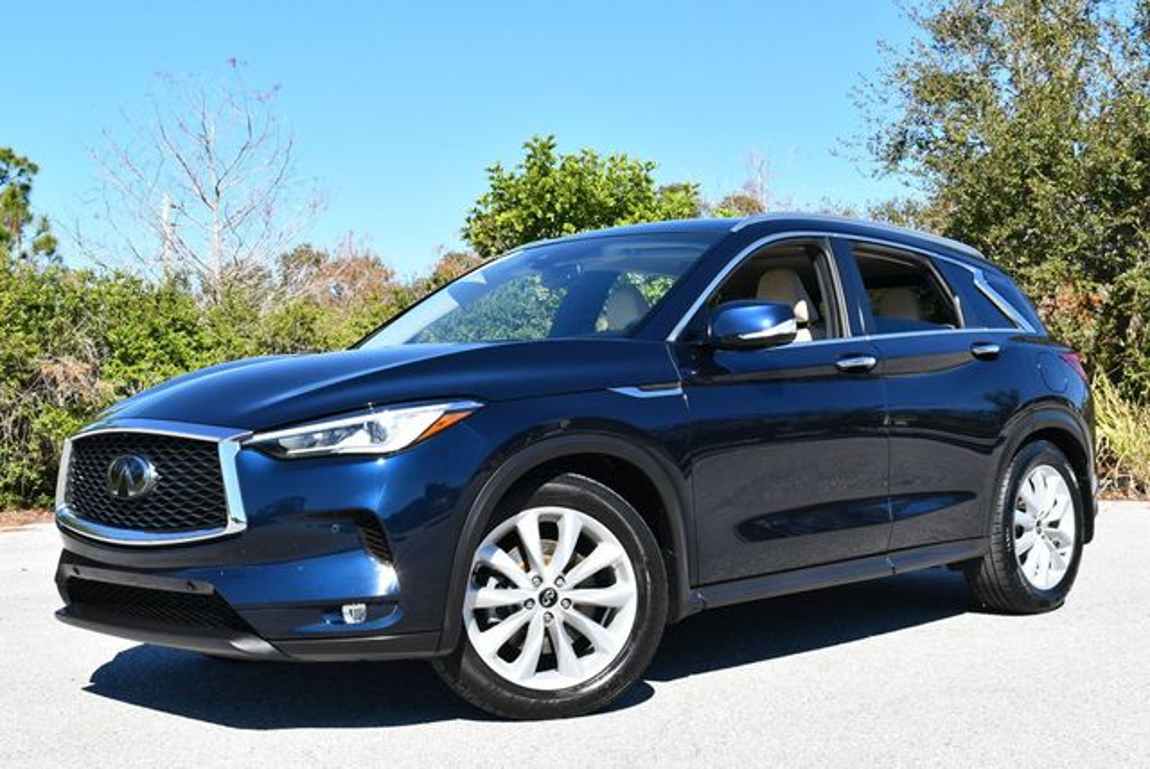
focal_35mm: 50
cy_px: 384
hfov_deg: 39.6
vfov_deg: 27.0
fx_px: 1599
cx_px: 575
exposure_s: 1/250
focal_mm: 25
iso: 140
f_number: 8
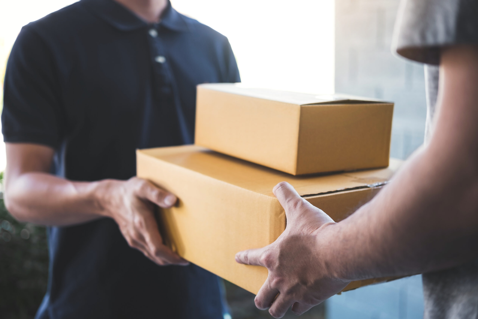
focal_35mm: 53
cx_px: 239
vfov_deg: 25.5
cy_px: 160
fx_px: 704
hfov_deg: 37.5
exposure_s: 1/100
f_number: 2.2
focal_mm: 35
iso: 200
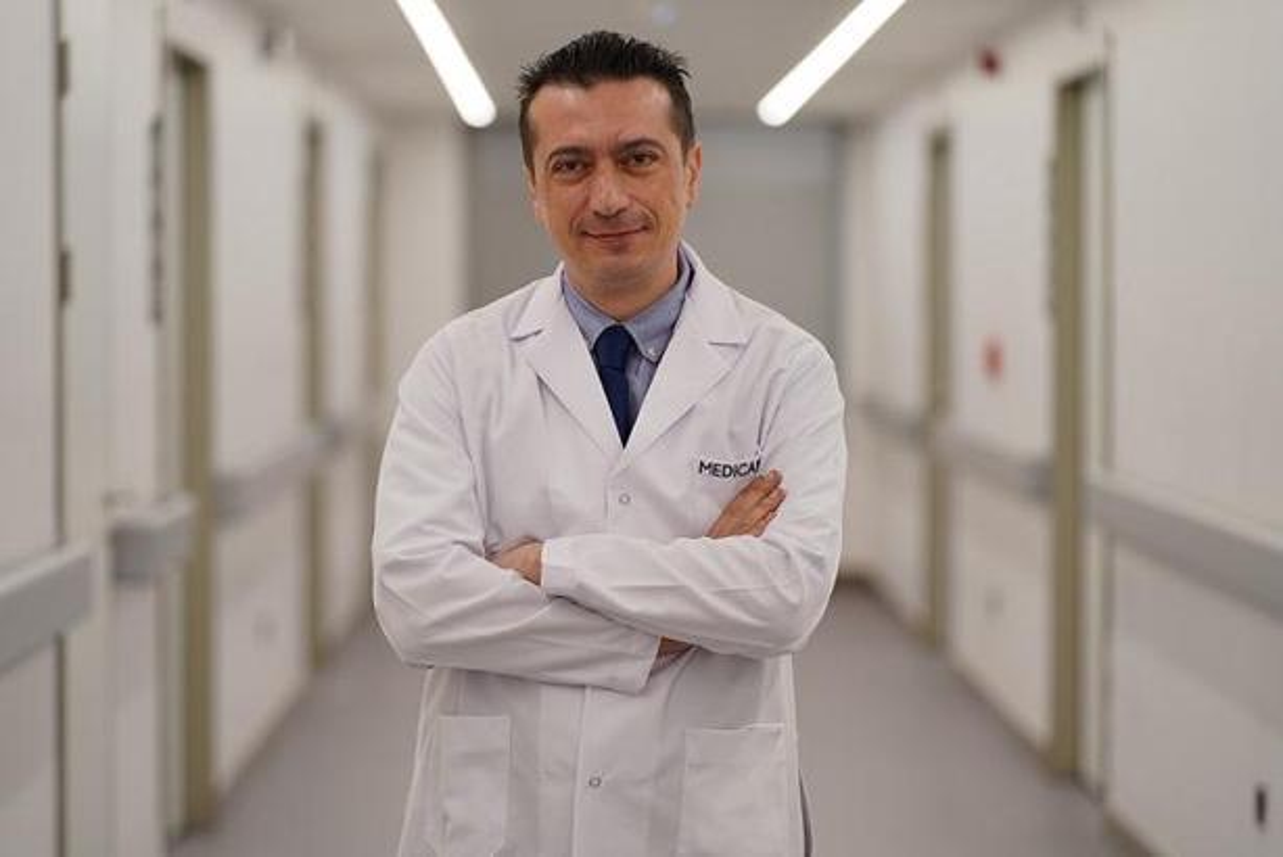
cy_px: 428
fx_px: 3958
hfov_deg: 18.4
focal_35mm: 111
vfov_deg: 12.4
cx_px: 642
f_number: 2.8
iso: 160
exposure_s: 1/100
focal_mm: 111
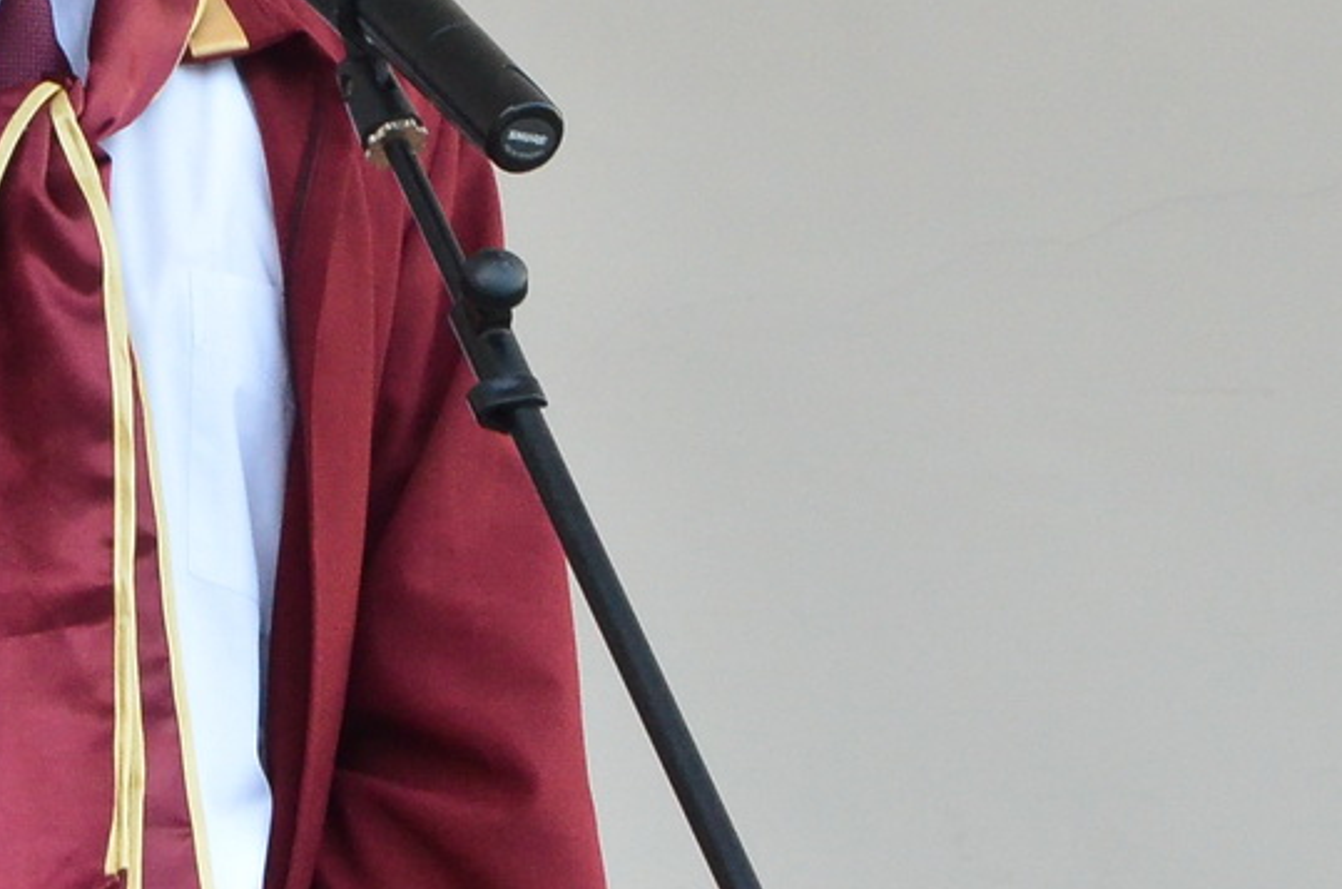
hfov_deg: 5.7
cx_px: 42
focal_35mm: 360
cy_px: 82
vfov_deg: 3.8
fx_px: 13392
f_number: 9
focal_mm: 70
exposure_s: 1/250
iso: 2200
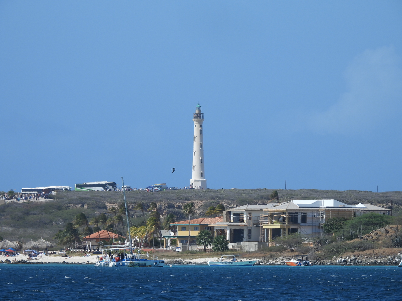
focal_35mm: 400
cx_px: 201
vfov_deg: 3.7
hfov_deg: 5.0
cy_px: 150
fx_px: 4645
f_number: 5
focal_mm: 71.4
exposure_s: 1/1000
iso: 100
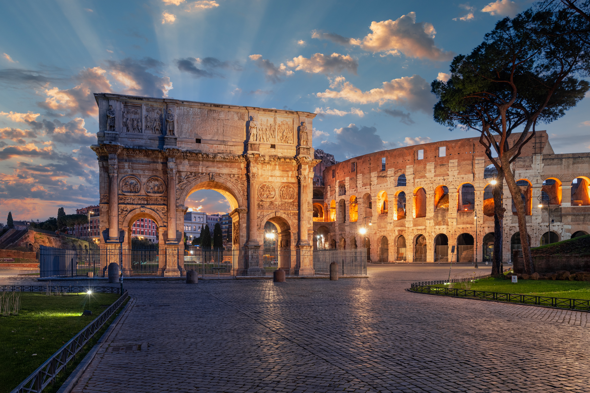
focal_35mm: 29
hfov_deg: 63.7
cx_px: 295
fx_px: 475
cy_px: 196
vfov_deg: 45.0
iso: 64
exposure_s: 2
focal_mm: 29
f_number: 11
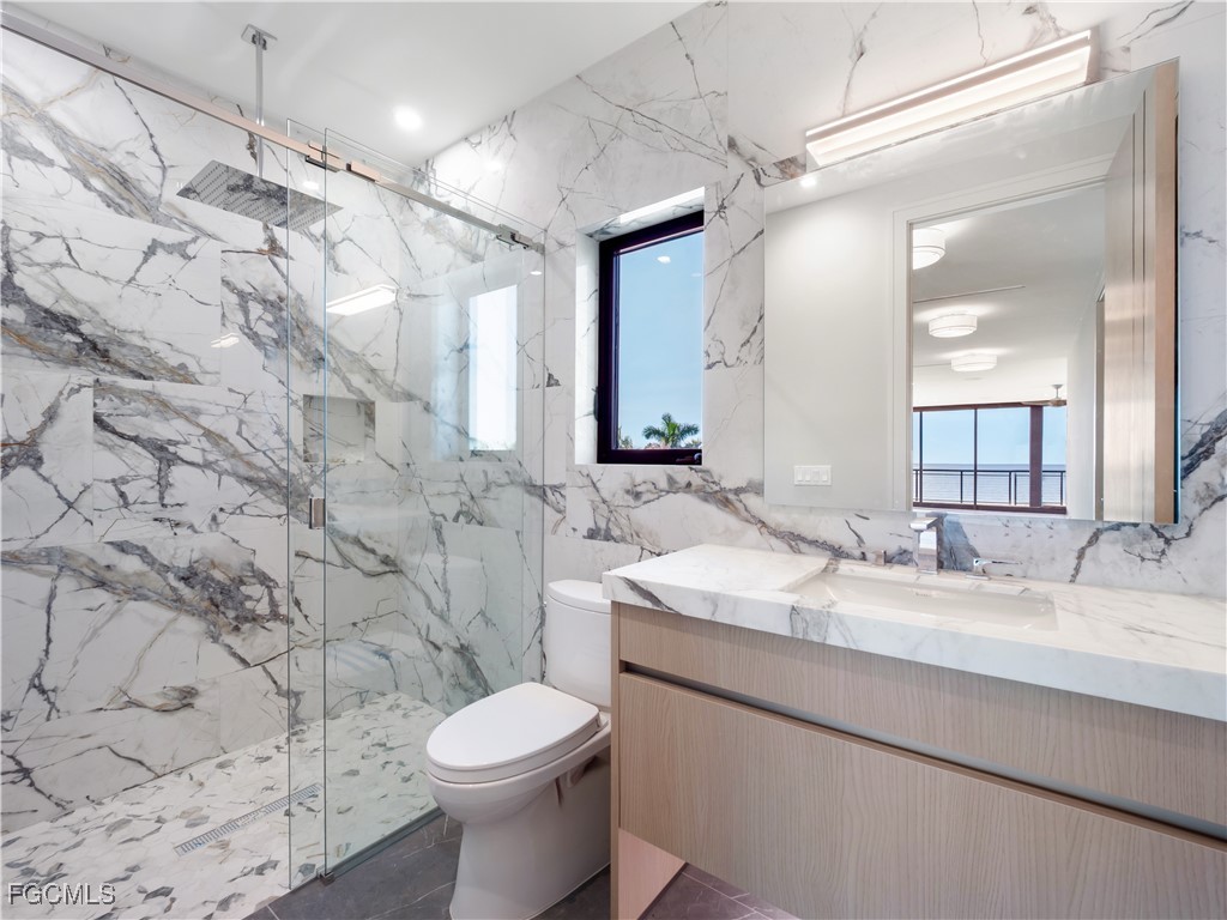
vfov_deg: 85.7
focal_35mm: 14
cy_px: 460
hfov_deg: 102.1
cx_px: 614
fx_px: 496
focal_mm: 7
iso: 200
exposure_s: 1/8
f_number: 7.1
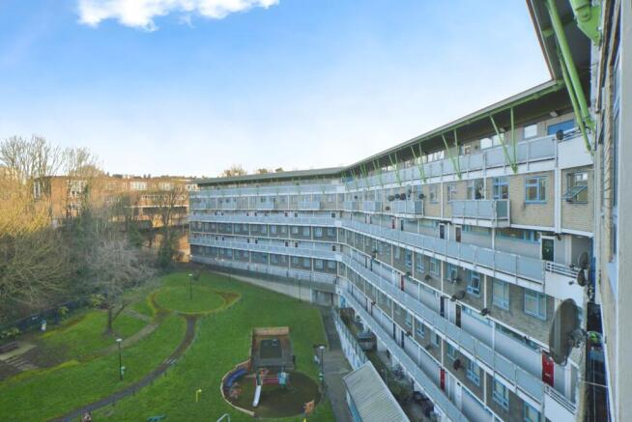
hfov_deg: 78.5
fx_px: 386
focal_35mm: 22
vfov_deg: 57.3
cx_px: 316
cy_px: 211
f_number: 11
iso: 640
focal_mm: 22
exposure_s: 1/160
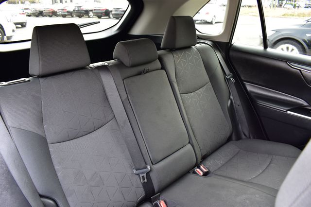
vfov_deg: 47.9
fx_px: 233
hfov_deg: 67.4
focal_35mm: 27
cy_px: 104
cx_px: 156
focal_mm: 18
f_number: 6.3
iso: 400
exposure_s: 1/20
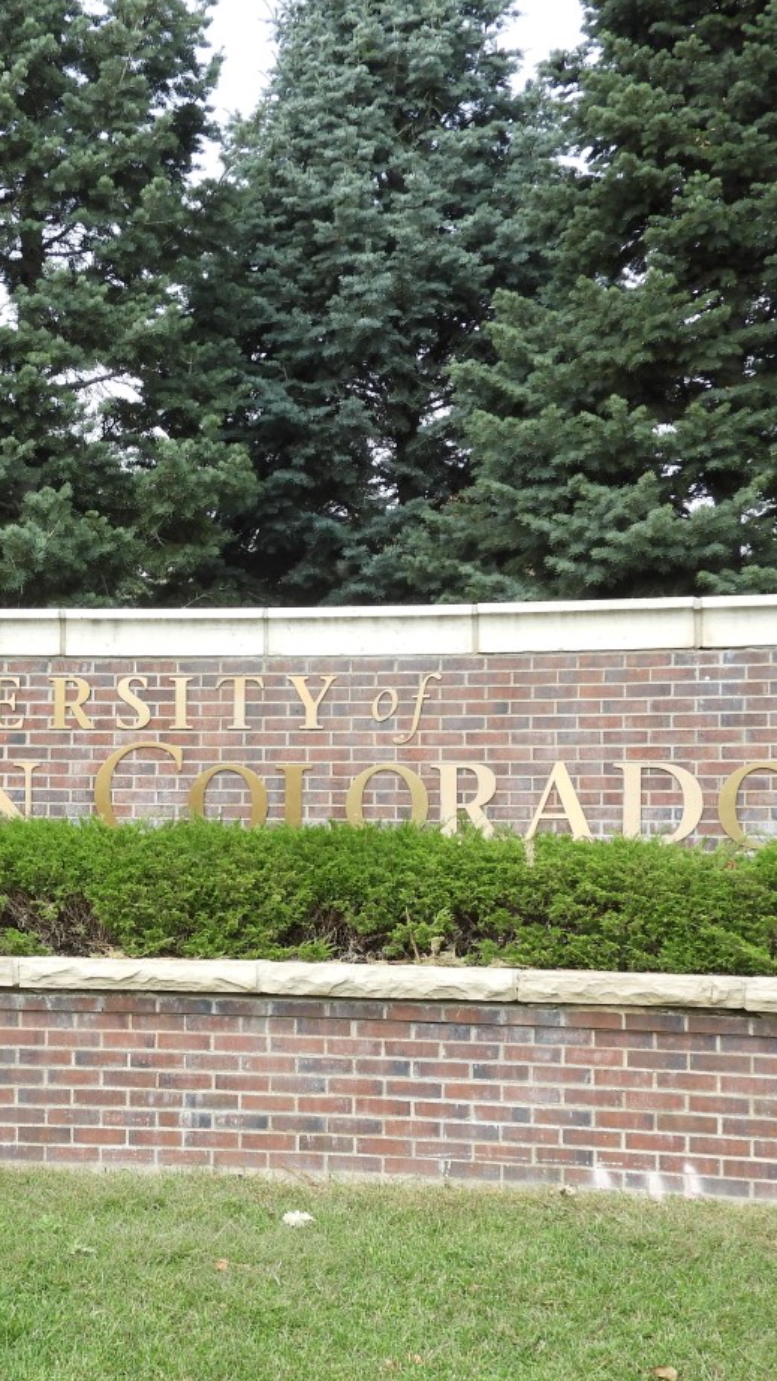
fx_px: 1869
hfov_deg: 22.9
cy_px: 794
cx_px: 70
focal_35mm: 51
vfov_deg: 40.5
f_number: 3.5
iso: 100
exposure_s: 1/320
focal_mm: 5.4
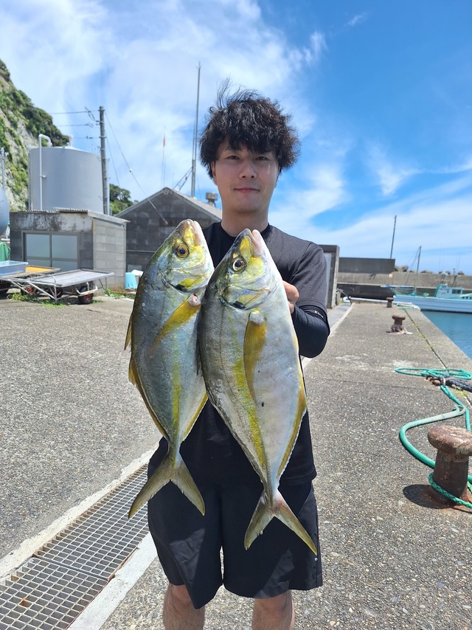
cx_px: 236
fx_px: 418
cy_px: 315
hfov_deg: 58.9
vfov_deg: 73.9
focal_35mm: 23
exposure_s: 1/2179
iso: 40
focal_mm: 5.54
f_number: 1.8
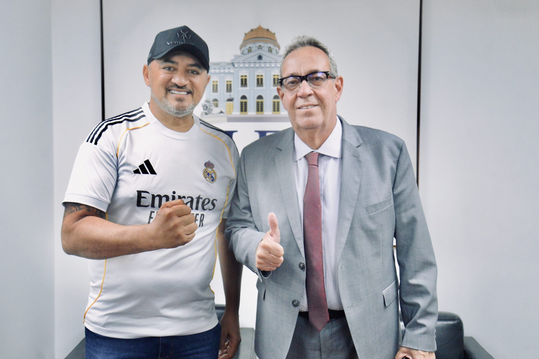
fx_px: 509
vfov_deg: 38.9
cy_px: 180
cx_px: 270
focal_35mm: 34
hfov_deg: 55.8
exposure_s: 1/640
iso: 6400
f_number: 4.5
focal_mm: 34
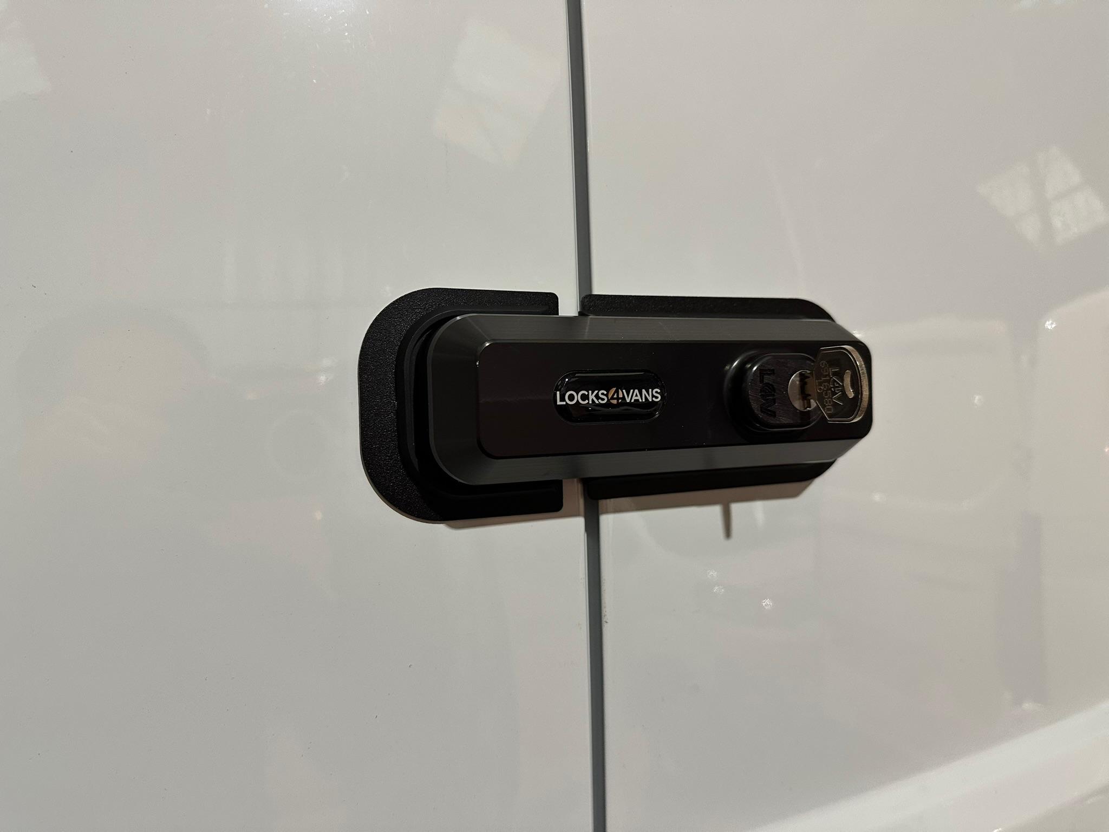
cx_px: 554
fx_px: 769
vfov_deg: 56.8
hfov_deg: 71.6
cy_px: 416
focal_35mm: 24
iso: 250
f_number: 1.78
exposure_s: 1/100
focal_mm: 6.86
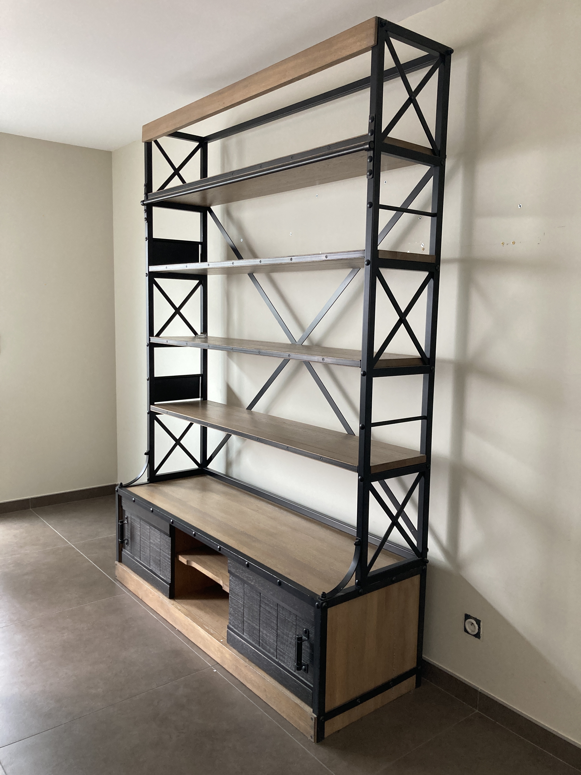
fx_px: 627
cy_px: 388
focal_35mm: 28
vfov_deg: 63.4
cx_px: 290
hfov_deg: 49.7
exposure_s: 1/60
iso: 125
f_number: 1.8
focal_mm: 3.99
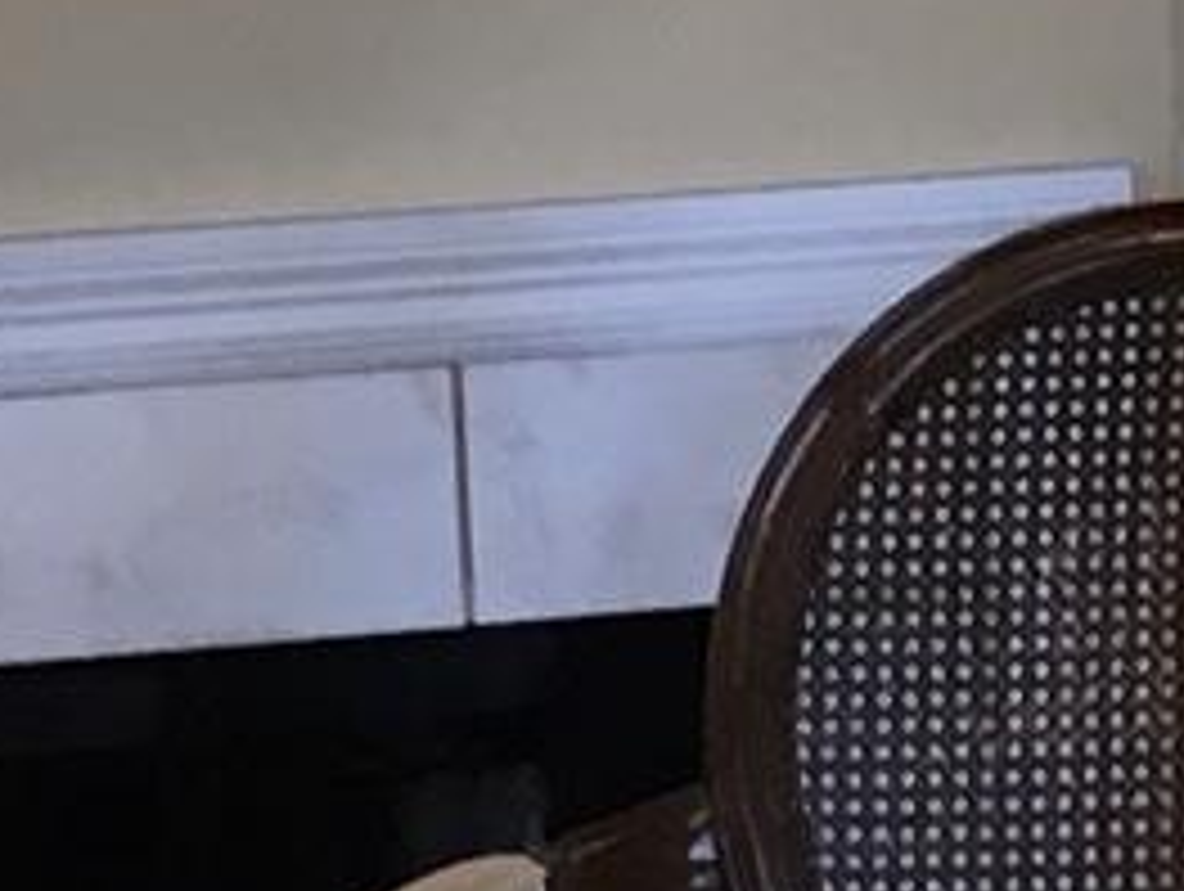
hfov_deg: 8.5
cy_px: -400
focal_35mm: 222
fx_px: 7604
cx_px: 2273
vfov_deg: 6.6
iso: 50
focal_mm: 4.15
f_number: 2.2
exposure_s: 1/30
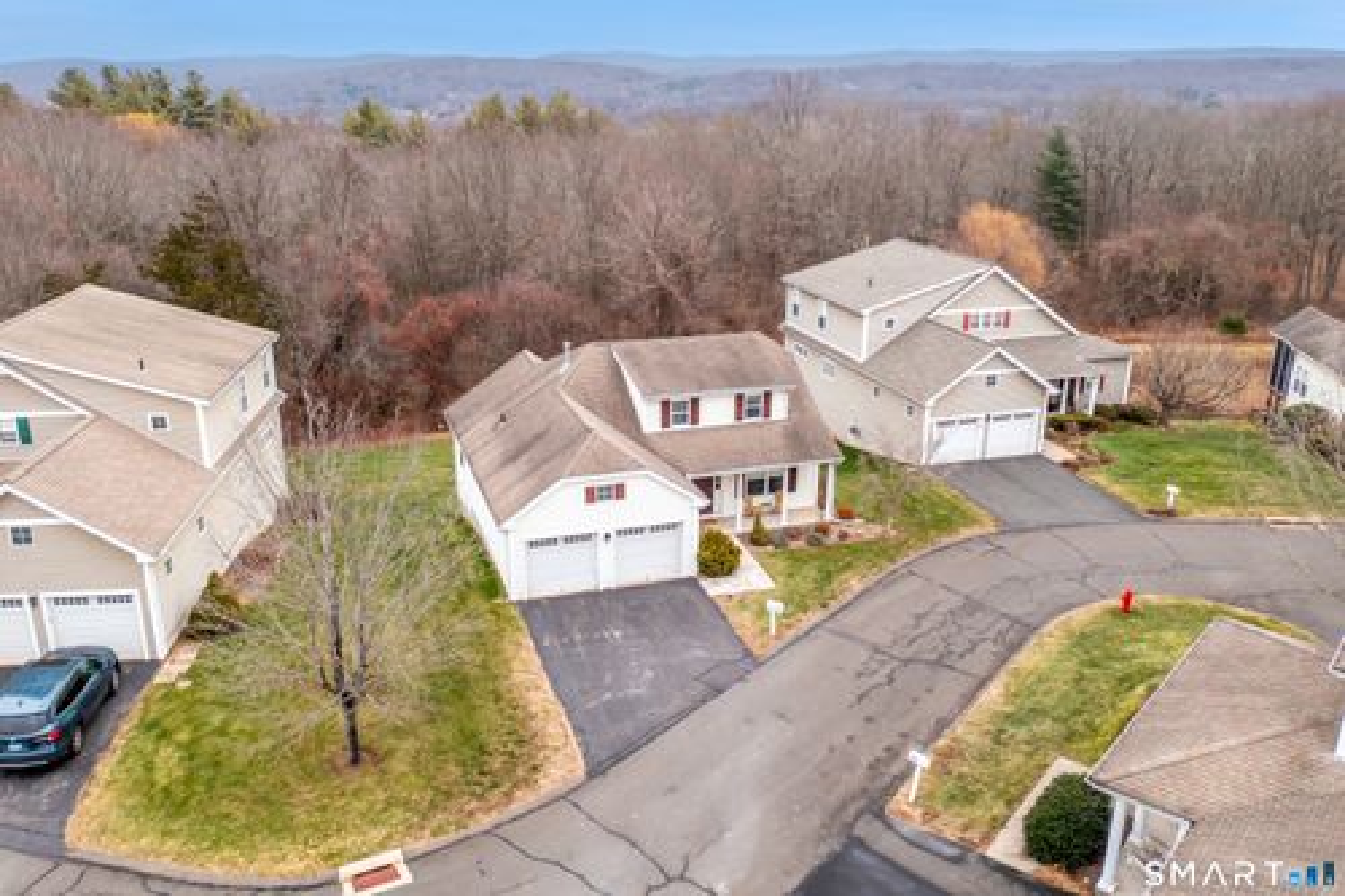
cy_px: 448
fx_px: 1046
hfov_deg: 65.5
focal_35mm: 28
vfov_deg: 46.4
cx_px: 672
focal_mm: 10.26
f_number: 4.5
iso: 100
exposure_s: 1/200
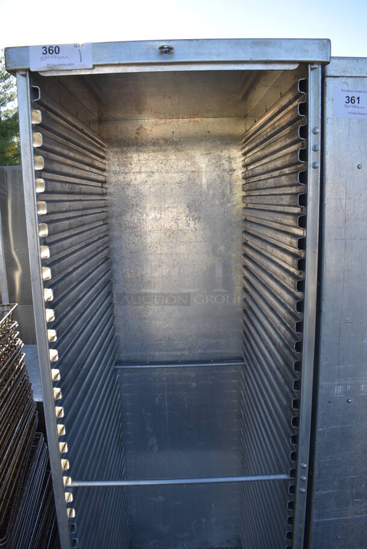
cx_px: 184
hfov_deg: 48.0
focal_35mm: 27
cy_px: 274
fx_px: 412
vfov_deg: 67.3
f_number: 6.3
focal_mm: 18
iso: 200
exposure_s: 1/250
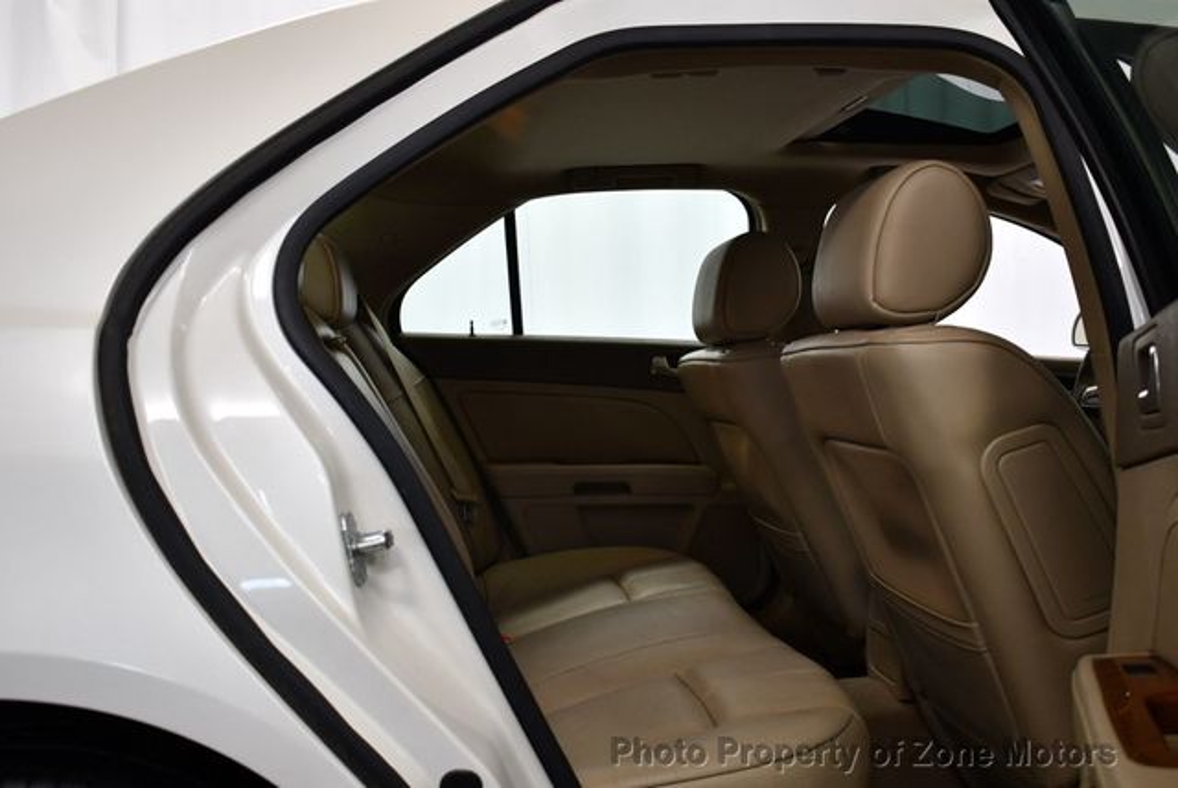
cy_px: 394
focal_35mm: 36
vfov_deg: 36.9
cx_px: 589
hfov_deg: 53.1
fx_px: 1179
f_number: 3.5
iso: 800
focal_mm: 18
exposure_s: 1/250
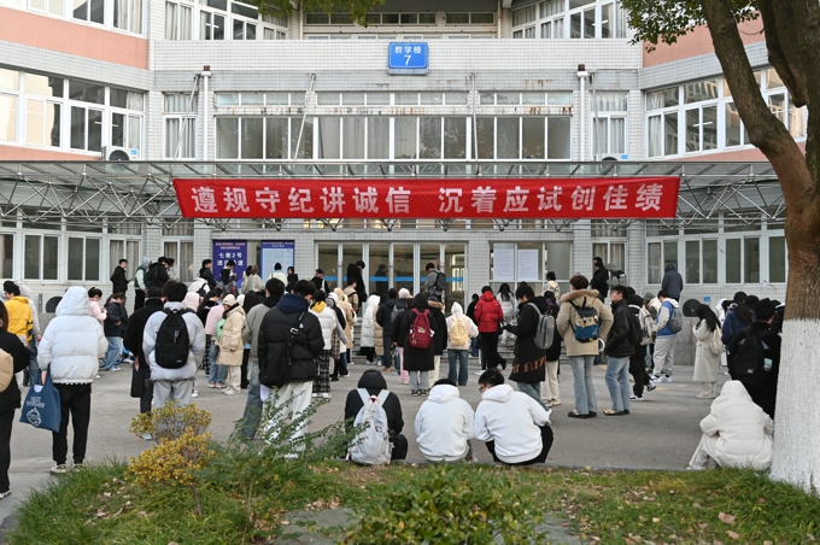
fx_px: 819
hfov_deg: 53.2
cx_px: 410
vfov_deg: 36.8
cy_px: 272
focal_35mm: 36
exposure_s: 1/400
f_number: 4
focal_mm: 36
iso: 400
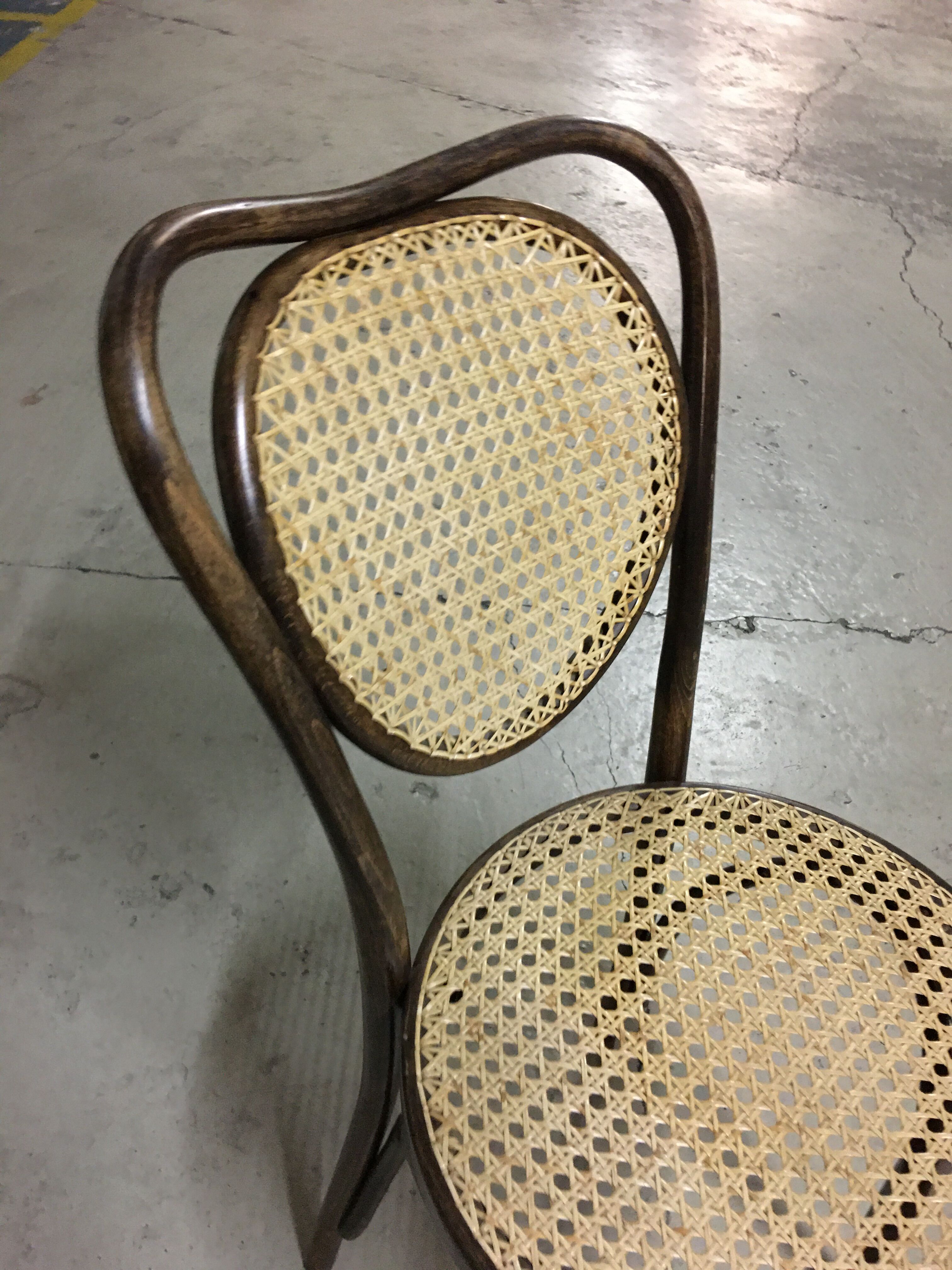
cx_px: 476
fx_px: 1063
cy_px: 635
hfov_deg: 48.2
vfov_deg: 61.7
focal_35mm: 29
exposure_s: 1/4
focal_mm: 4.15
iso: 100
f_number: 2.2
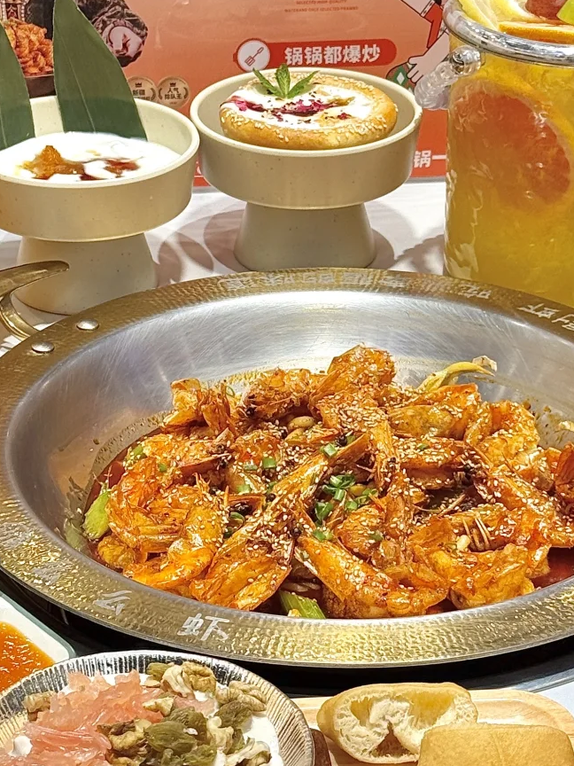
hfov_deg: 18.4
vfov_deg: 24.3
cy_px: 278
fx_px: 1769
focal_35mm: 80
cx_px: 256
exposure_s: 1/601
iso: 64
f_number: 1.78
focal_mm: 6.76
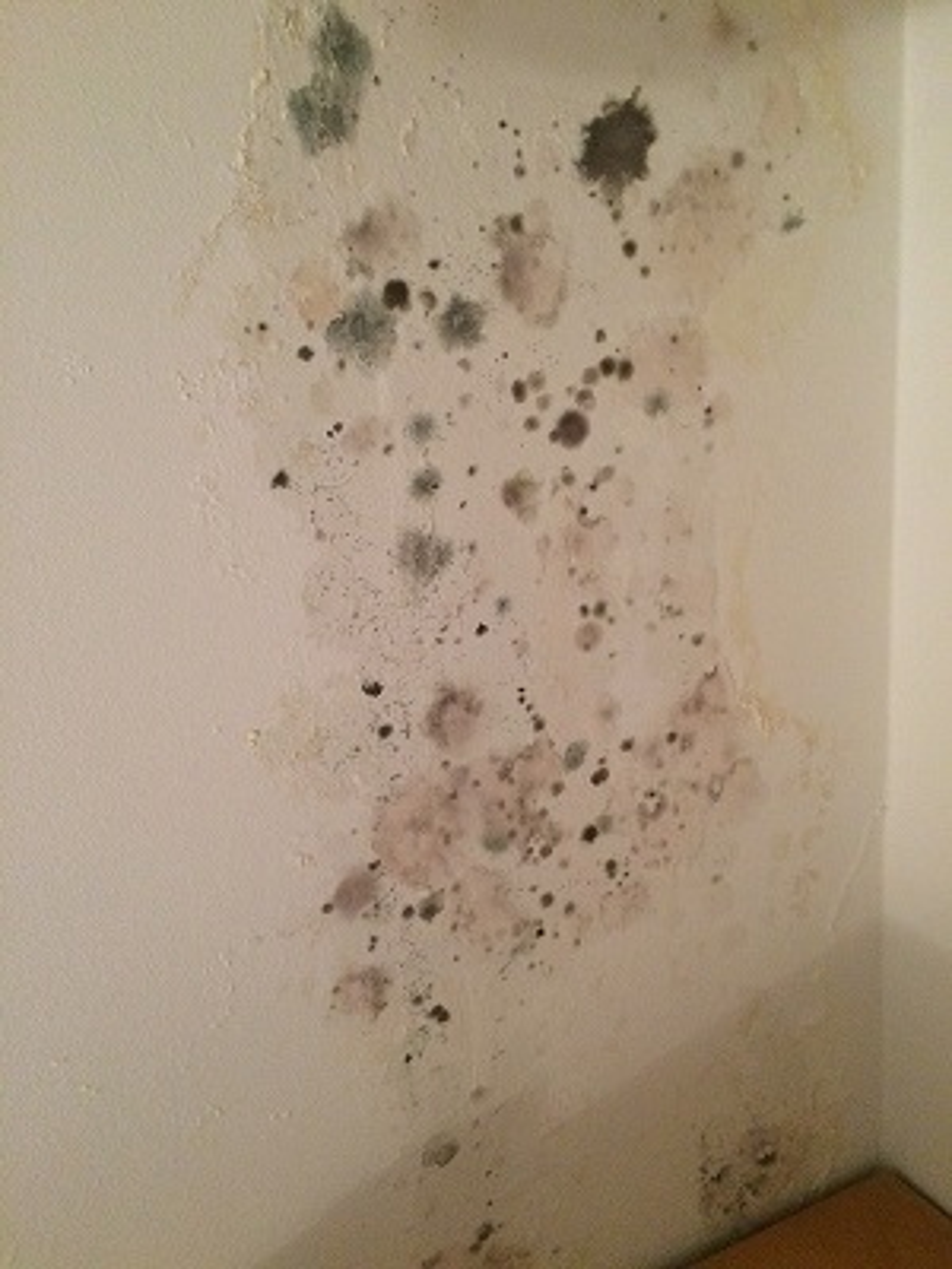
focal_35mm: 29
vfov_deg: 61.7
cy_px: 634
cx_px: 476
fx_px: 1063
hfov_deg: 48.2
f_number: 2.2
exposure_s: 1/33
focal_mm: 4.15
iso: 320
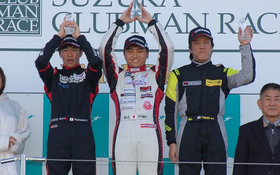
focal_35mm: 293
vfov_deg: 4.5
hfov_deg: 7.2
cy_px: 84
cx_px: 135
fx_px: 2235
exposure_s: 1/180
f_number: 6.7
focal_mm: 170
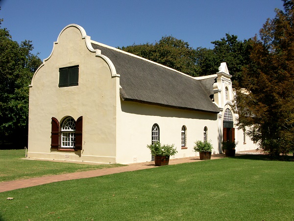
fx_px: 306
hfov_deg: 51.4
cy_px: 110
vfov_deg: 39.7
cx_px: 147
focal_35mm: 36
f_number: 8
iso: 64
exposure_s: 1/500
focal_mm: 9.18
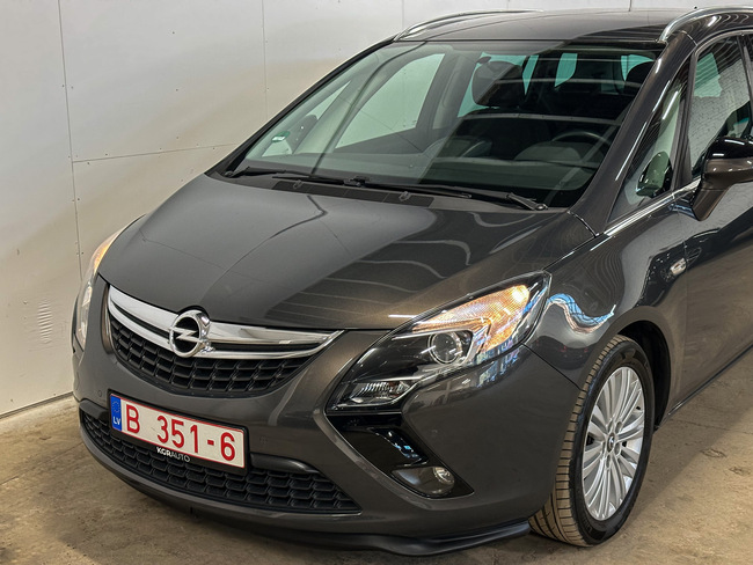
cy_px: 282
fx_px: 1045
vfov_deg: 30.3
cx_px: 376
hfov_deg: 39.6
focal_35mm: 48
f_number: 1.78
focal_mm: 6.86
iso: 250
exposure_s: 1/50
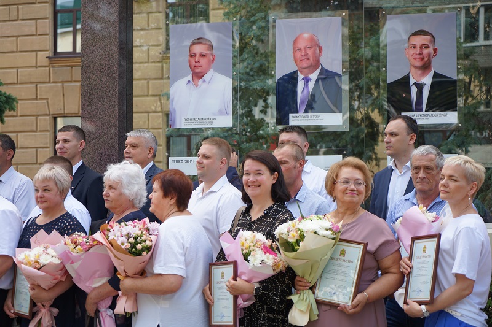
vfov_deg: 19.4
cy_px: 164
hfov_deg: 28.8
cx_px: 246
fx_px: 956
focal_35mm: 70
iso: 100
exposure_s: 1/200
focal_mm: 70
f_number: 4.5
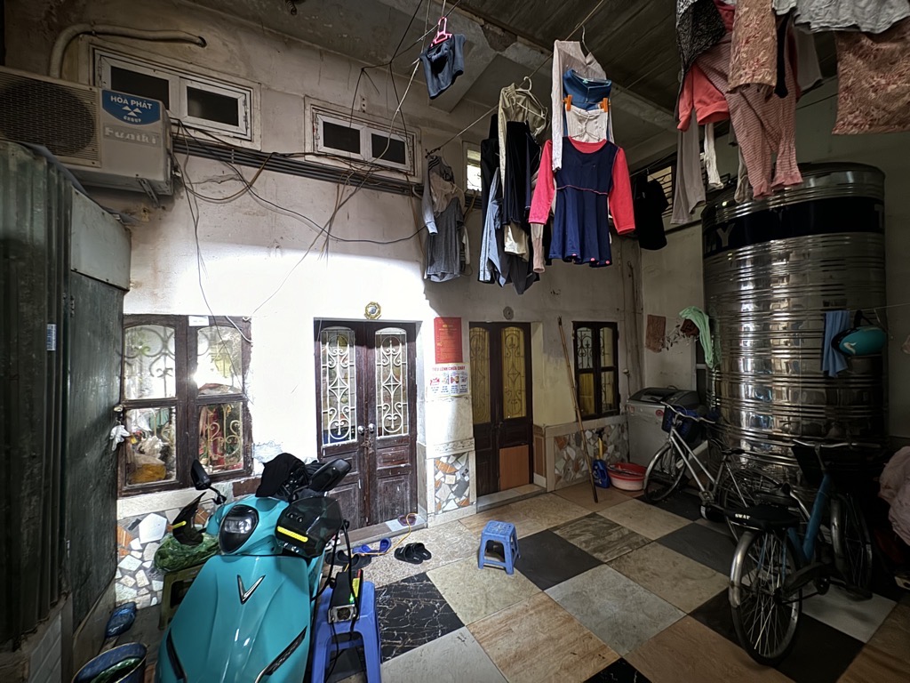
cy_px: 342
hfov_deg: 102.1
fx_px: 368
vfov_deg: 85.7
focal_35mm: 14
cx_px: 455
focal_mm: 2.22
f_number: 2.2
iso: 1600
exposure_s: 1/4
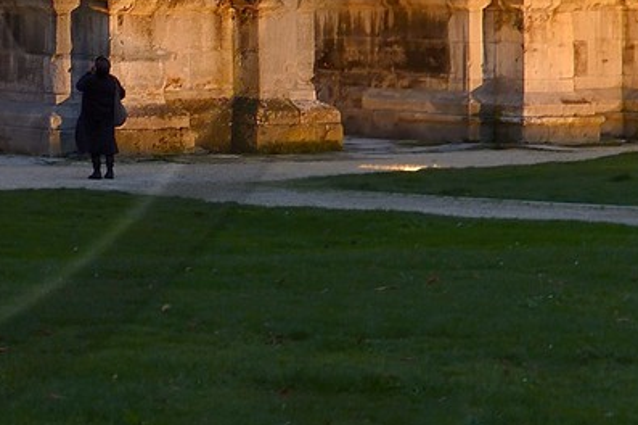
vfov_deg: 10.3
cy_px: -201
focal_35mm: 129
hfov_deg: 14.9
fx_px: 2284
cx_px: -294
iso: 800
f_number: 4.5
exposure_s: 1/6
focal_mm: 32
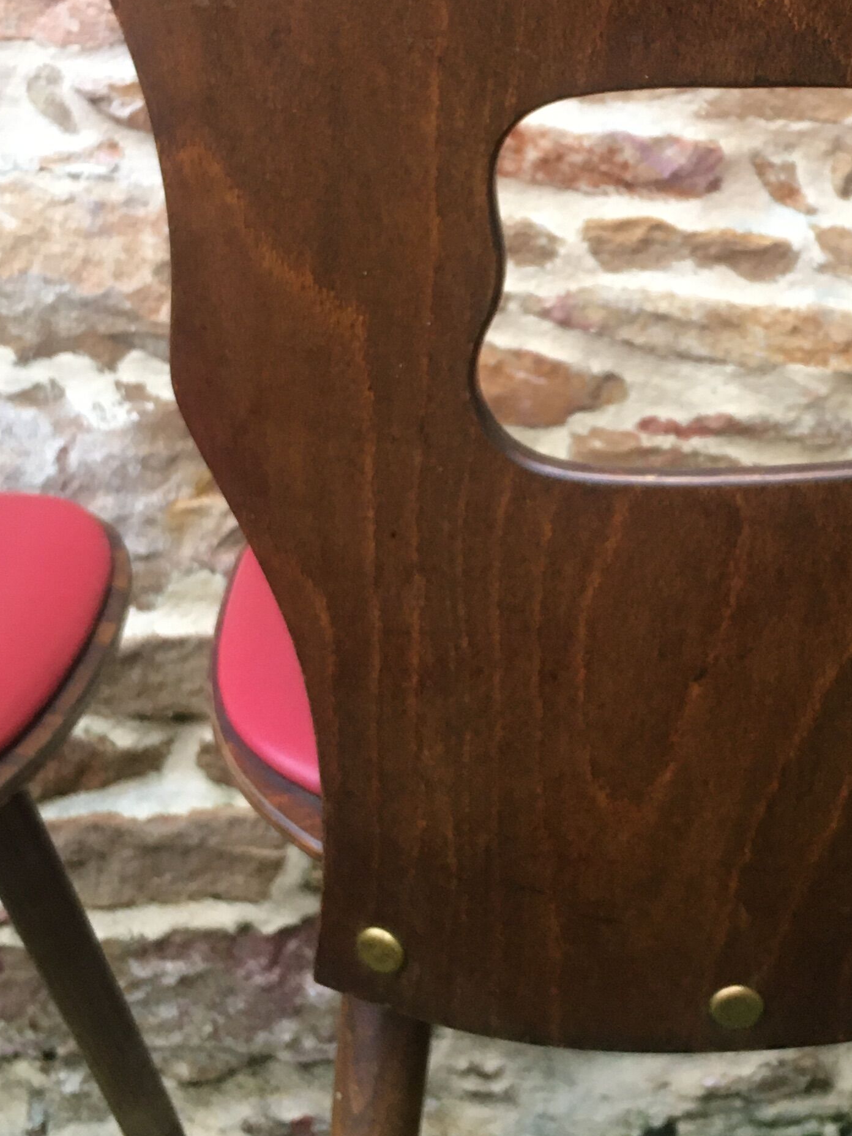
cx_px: 705
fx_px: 2067
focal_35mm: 63
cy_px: 398
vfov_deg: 30.5
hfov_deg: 22.9
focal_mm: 4.15
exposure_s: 1/33
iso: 64
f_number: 2.2
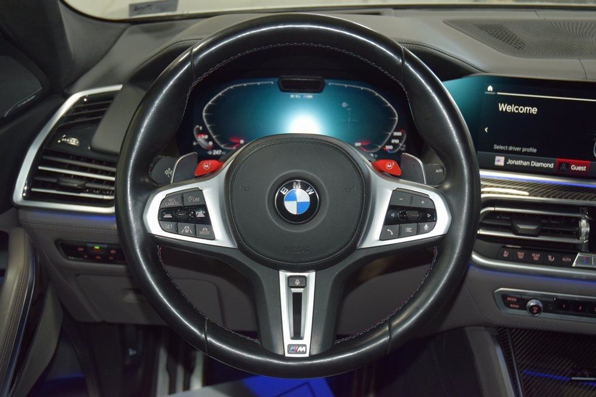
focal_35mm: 46
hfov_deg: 42.3
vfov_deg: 29.0
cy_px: 198
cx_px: 298
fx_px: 770
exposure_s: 1/50
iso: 800
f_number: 4
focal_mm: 31
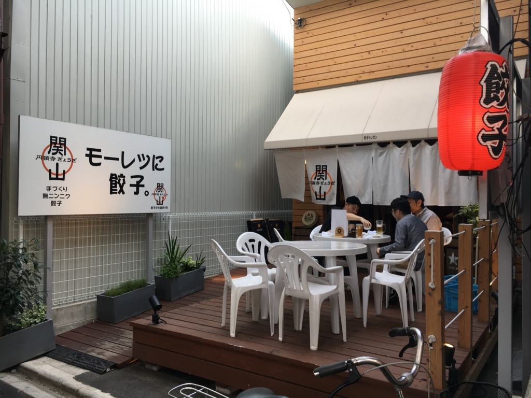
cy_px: 199
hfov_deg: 61.7
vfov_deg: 48.2
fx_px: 445
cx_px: 266
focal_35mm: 29
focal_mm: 4.15
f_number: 2.2
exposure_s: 1/120
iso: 32
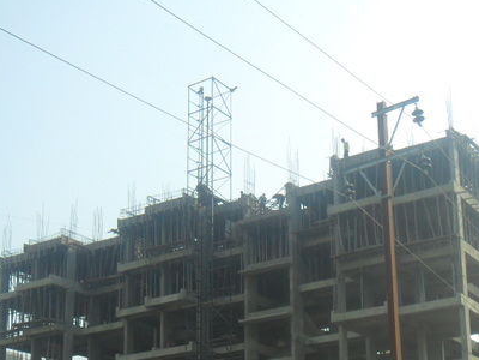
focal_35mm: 64
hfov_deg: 30.1
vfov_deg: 22.1
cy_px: 355
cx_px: 299
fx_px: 886
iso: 100
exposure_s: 1/1000
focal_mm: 5.7
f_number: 3.7
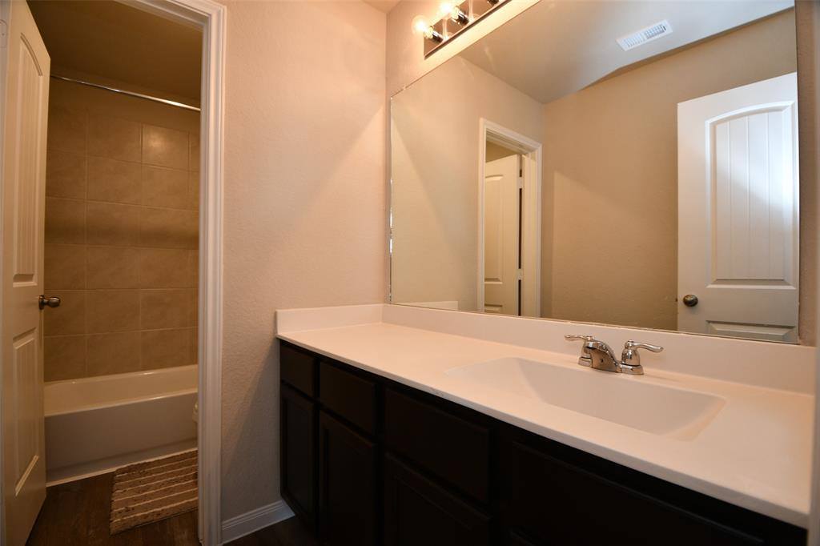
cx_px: 410
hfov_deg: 100.4
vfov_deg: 77.3
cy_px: 273
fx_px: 342
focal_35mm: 15
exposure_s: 1/60
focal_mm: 10
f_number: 4
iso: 360
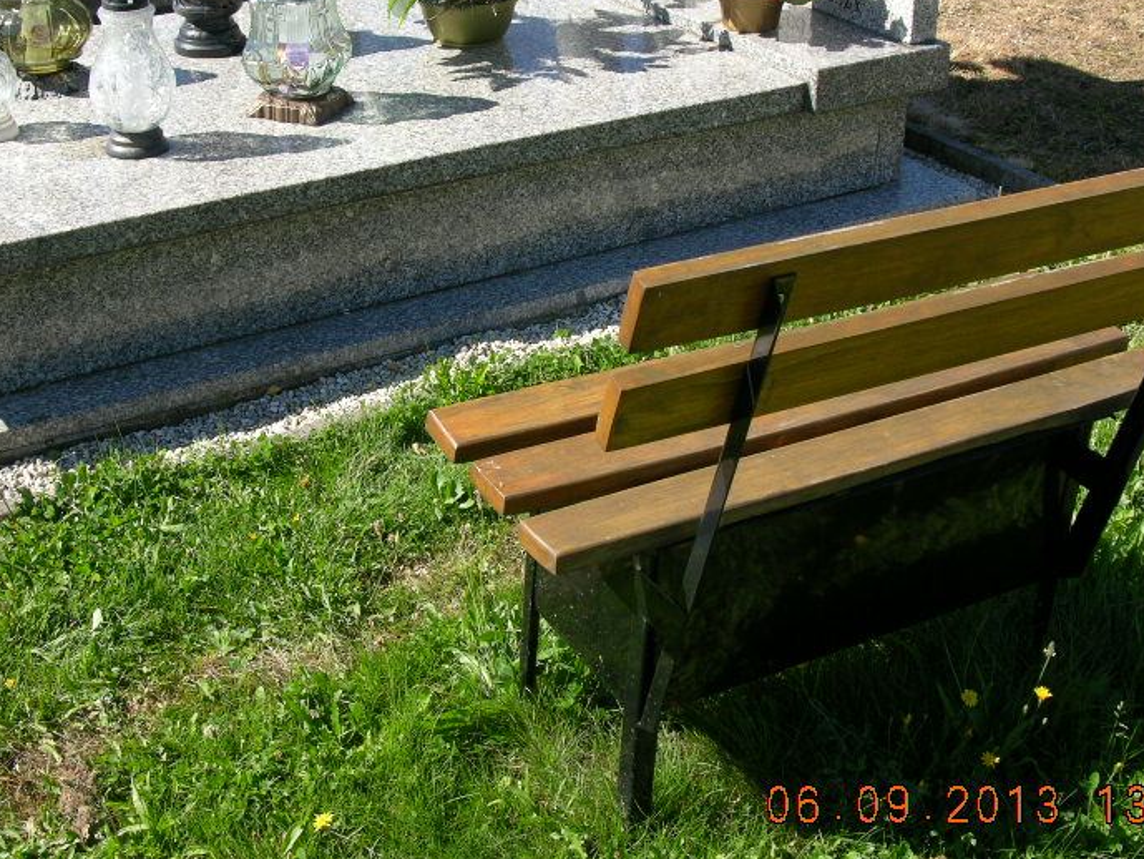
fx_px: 1719
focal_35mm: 52
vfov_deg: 27.9
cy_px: 301
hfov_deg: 36.8
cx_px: 521
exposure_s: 1/180
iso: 50
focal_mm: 8.9
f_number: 5
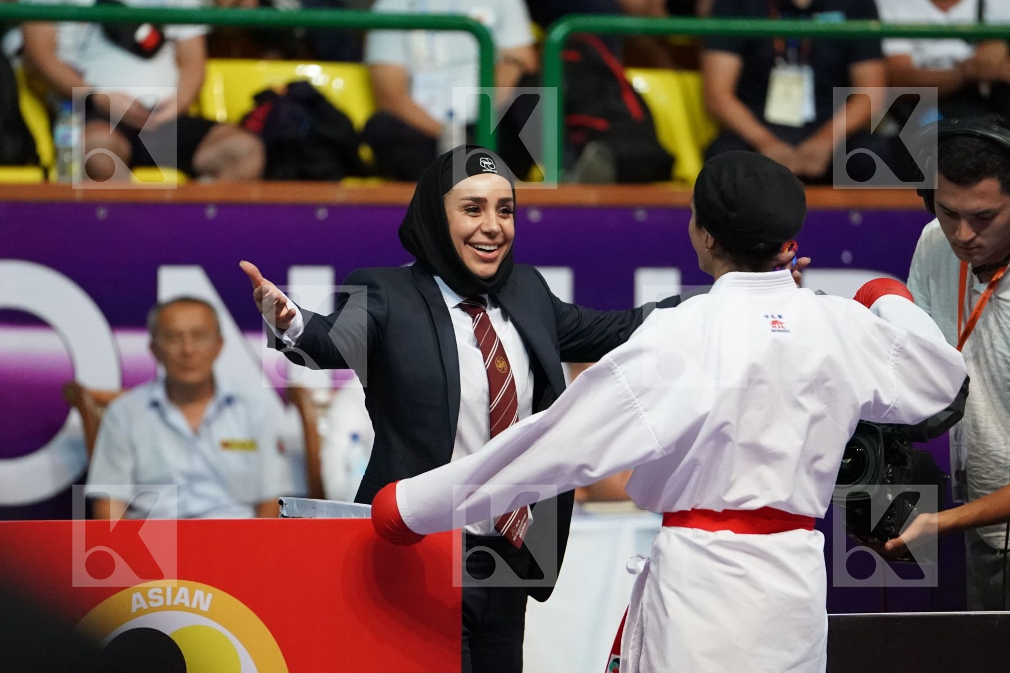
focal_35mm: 300
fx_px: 8416
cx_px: 505
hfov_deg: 6.9
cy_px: 336
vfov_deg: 4.6
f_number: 2.8
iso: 6400
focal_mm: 200
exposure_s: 1/1000
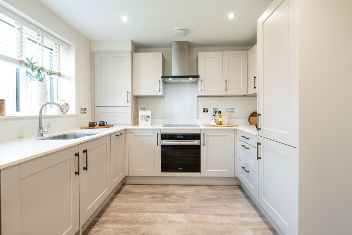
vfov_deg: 70.4
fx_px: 166
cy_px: 118
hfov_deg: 93.3
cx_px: 176
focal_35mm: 17
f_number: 11
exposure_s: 1/3
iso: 200
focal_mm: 17
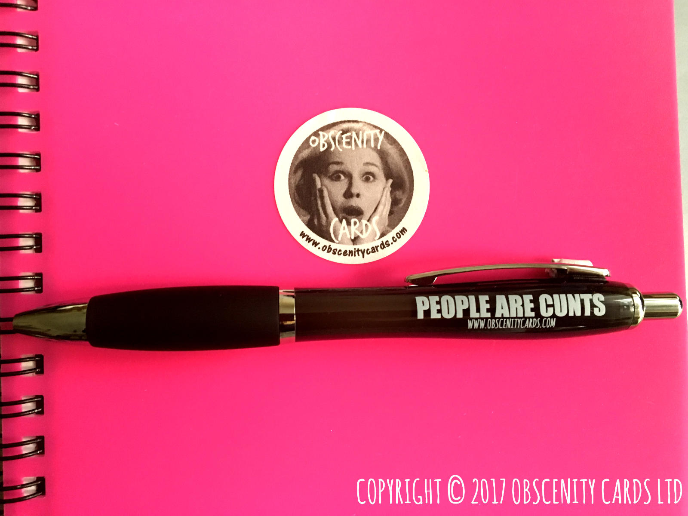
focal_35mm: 29
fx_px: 576
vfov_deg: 48.2
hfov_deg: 61.7
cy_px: 258
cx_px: 344
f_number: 2.2
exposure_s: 1/25
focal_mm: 4.15
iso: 200
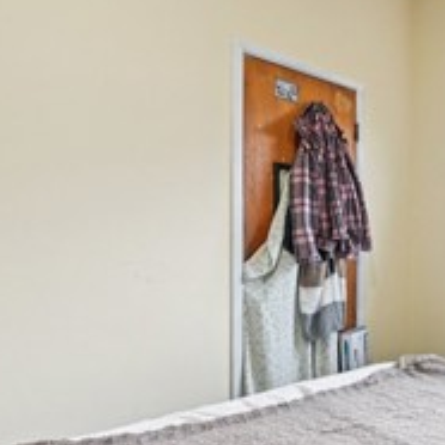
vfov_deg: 47.1
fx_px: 509
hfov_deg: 33.5
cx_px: 586
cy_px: 250
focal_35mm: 35
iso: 250
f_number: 8
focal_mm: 12
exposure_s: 1/6
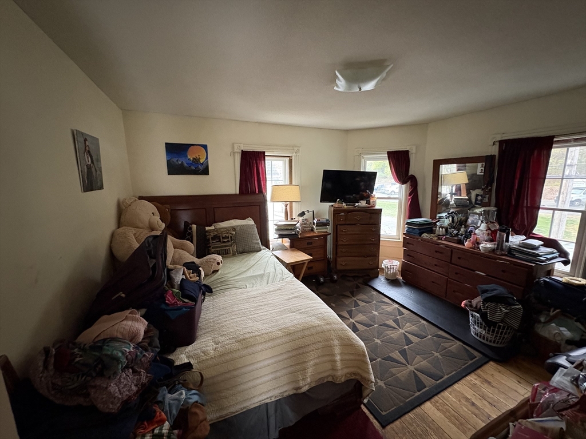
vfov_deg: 85.7
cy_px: 220
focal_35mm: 14
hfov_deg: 102.1
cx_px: 293
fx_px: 237
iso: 800
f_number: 2.2
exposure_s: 1/40
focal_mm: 2.22
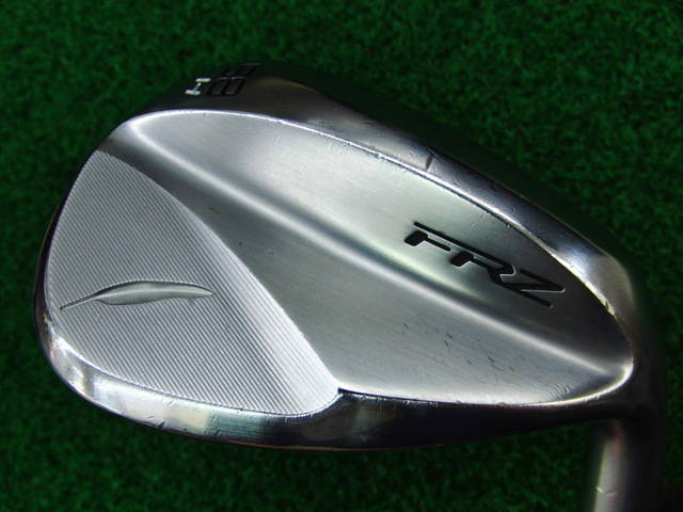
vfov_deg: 38.7
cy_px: 256
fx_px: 730
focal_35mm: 37
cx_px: 342
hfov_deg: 50.1
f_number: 3.6
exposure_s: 1/80
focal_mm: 6.42
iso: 200
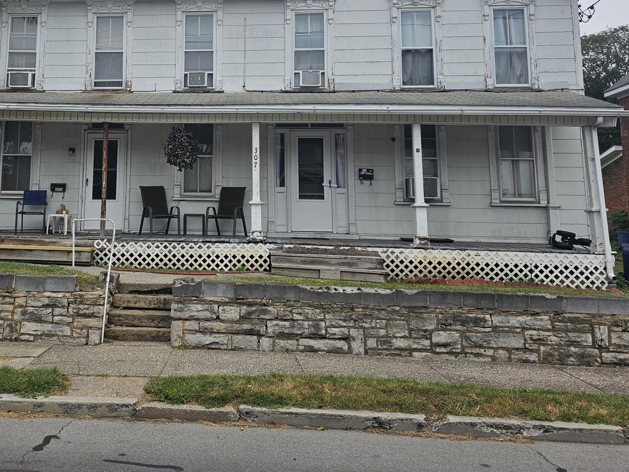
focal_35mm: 35
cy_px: 133
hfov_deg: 51.2
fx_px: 636
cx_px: 188
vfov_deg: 39.9
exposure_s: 1/218
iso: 10
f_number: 1.7
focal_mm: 6.3
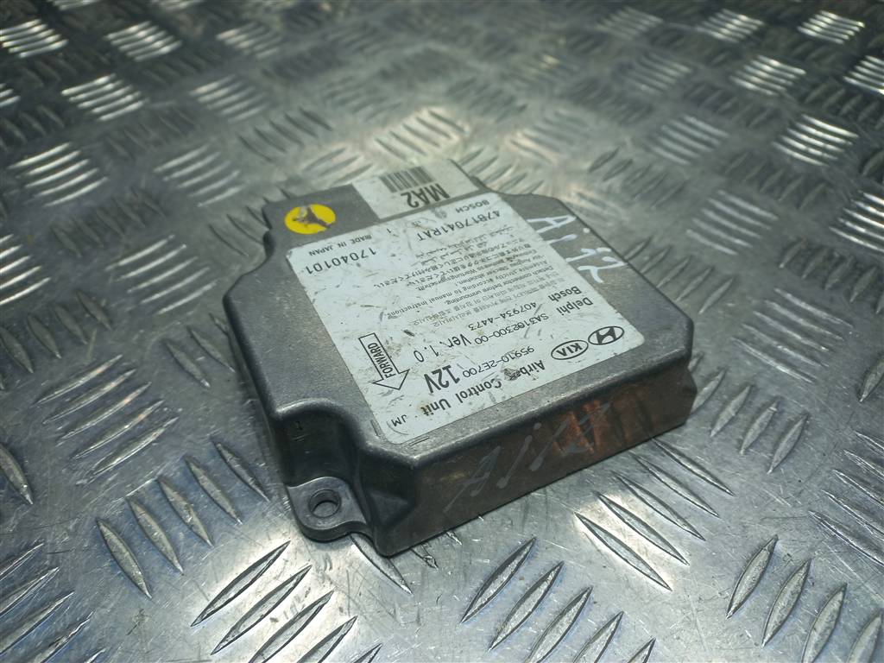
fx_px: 638
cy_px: 332
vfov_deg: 54.9
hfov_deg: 69.4
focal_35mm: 25
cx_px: 442
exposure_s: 1/100
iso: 32
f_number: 1.8
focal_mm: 4.6
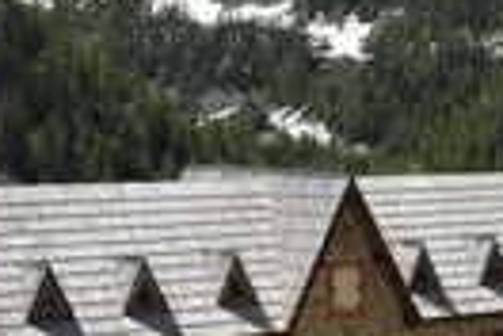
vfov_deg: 12.7
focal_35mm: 108
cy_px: 241
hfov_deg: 17.5
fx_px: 1509
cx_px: 686
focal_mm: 34
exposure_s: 1/320
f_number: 16
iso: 400
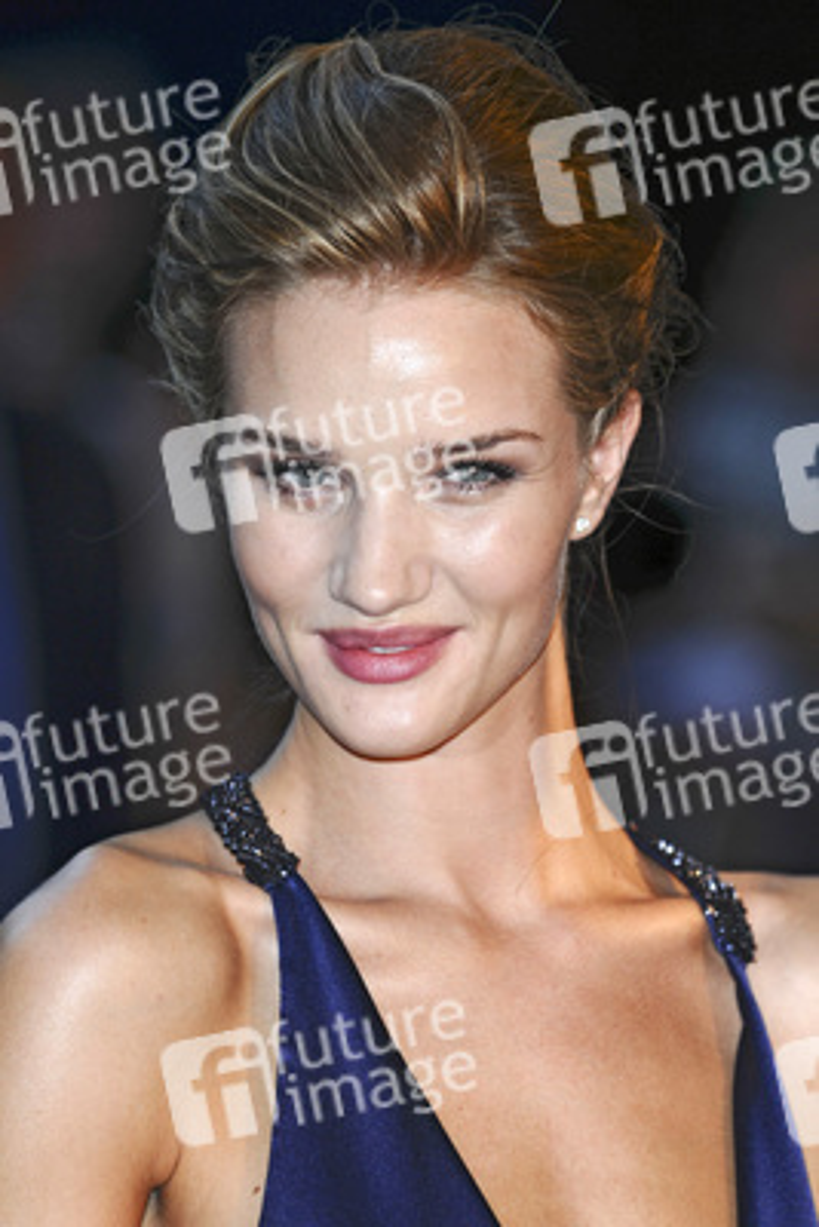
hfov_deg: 5.6
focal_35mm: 248
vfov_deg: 8.3
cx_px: 410
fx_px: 8438
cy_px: 614
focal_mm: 165
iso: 200
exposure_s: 1/250
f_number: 4
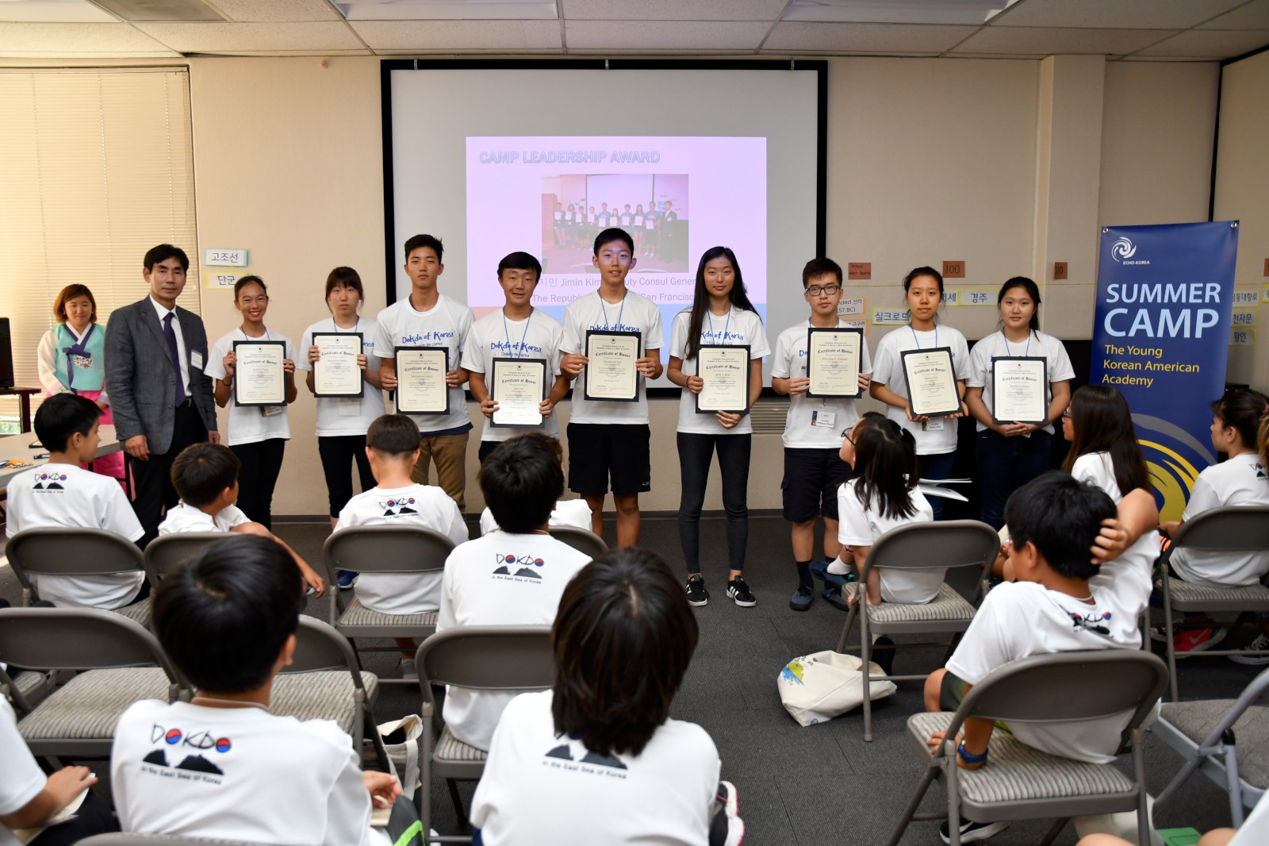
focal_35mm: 24
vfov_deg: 53.1
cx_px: 634
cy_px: 423
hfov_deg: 73.8
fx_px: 846
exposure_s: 1/200
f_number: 3.5
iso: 800
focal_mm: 16
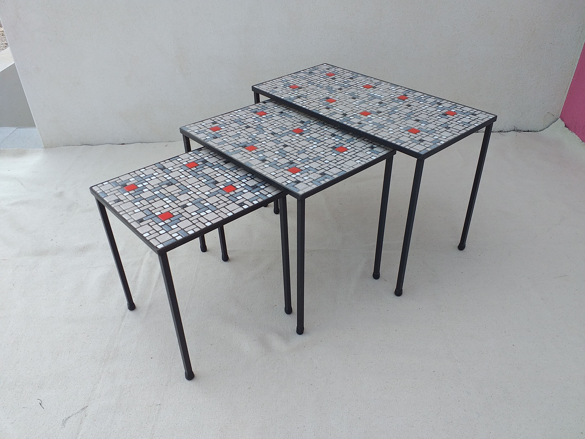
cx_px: 292
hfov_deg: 67.3
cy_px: 220
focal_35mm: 26
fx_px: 439
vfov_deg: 53.1
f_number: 1.9
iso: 40
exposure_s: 1/488
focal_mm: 3.6
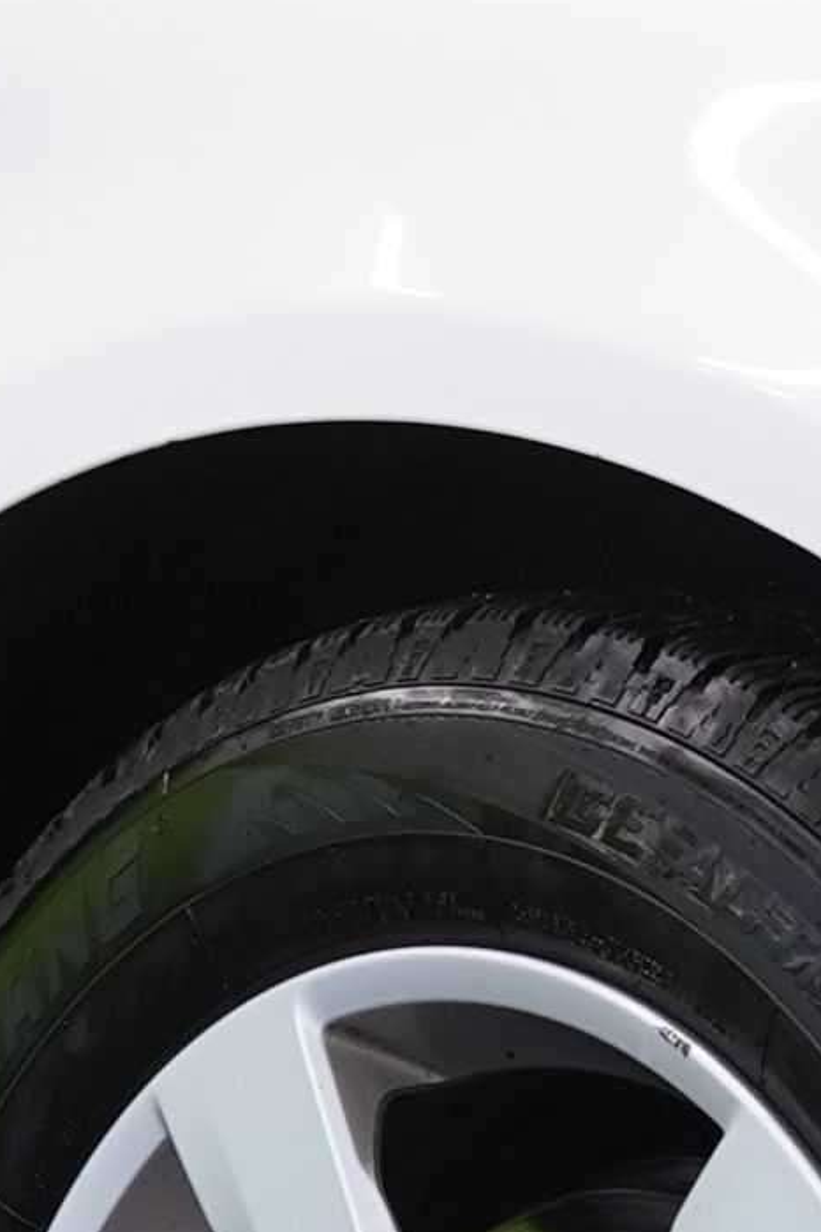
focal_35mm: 429
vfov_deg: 4.8
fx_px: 14674
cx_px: 500
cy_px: 145
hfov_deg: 3.2
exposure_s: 1/30
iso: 400
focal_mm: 50
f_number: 5
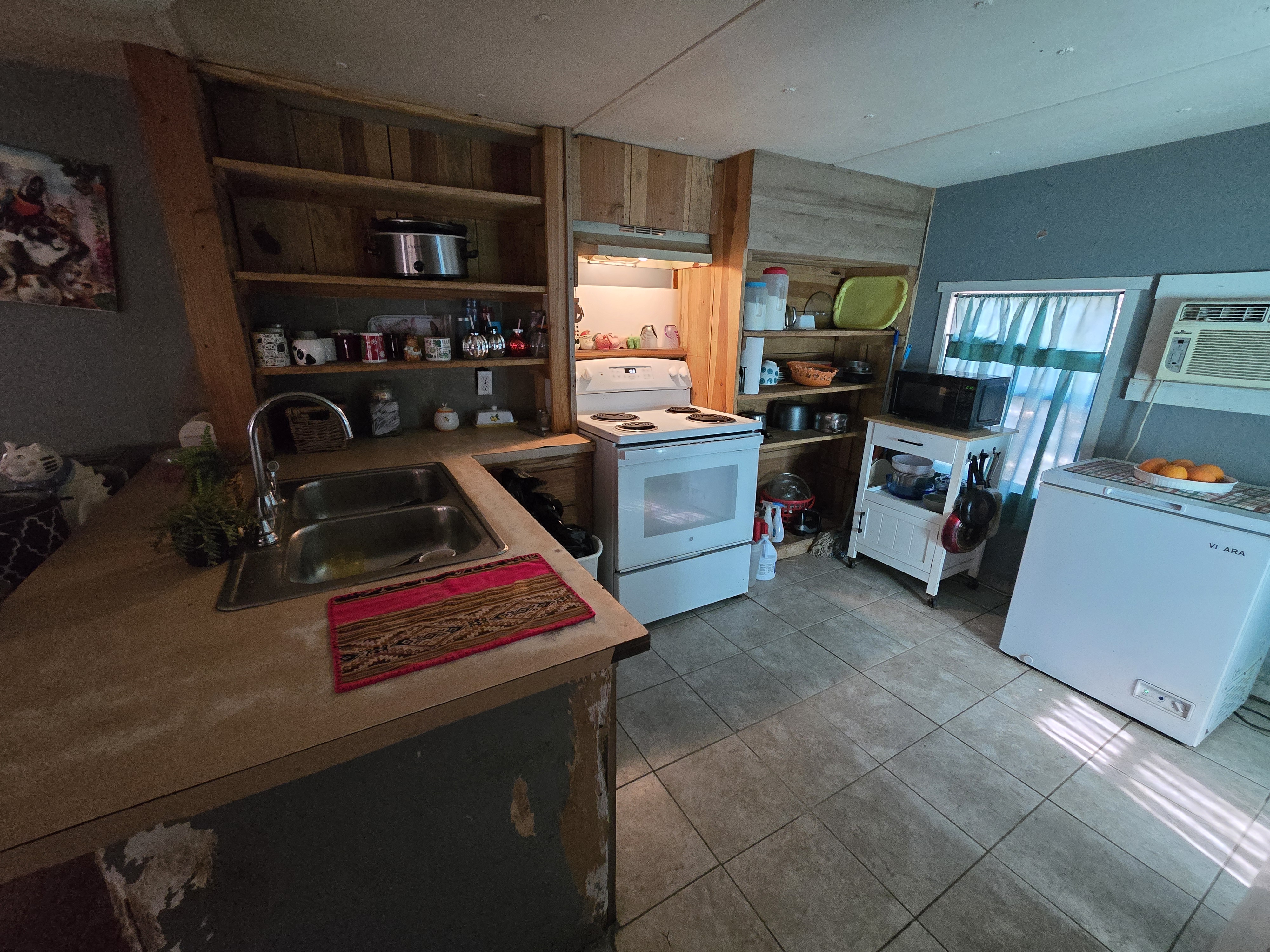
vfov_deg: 89.9
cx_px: 635
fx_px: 477
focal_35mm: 13
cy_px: 476
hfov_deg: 106.2
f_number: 2.2
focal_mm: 2.2
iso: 1250
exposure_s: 1/60
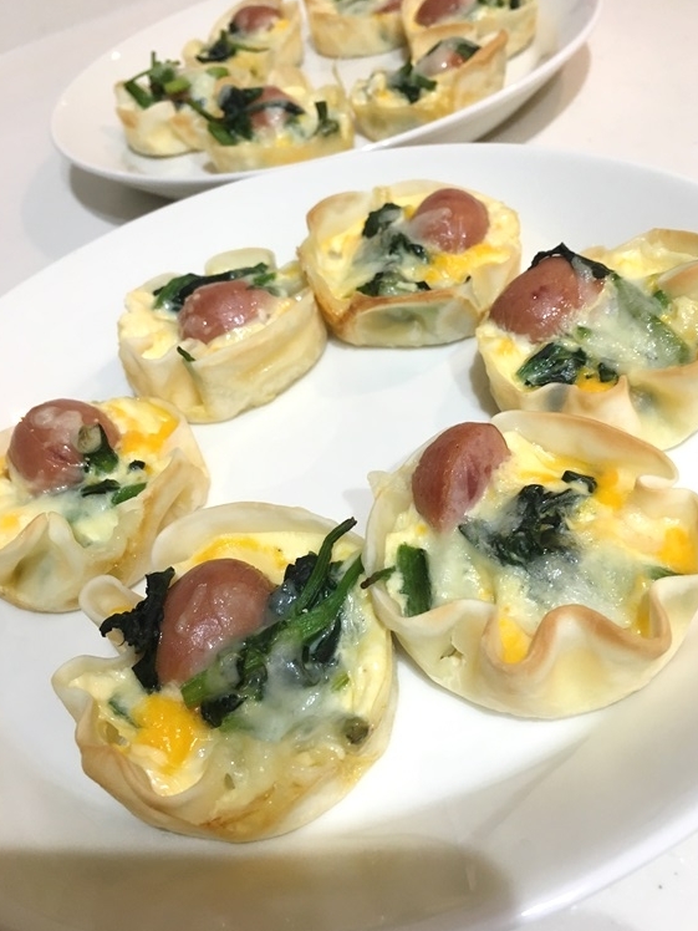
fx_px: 833
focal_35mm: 31
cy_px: 442
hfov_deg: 45.4
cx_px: 367
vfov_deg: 58.3
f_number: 2.2
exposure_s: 1/30
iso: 100
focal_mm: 4.15
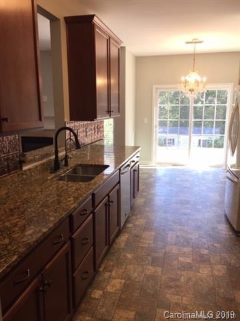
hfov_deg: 48.2
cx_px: 120
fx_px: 268
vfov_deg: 61.7
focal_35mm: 29
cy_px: 160
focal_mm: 4.15
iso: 32
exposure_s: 1/40
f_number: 2.2
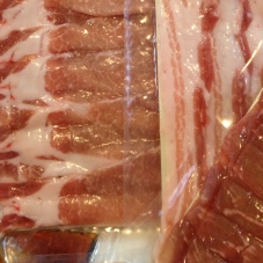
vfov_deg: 24.9
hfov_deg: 24.6
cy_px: 53
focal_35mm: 68
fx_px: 585
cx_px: 240
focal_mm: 4.28
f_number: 2.4
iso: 125
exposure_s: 1/20
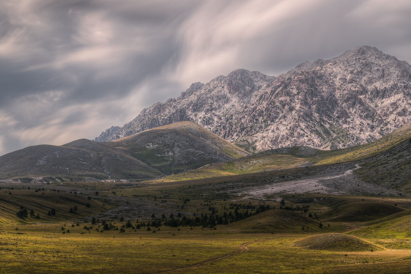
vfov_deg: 13.3
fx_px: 1176
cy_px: 91
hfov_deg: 19.6
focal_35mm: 103
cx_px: 324
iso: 100
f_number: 9
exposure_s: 80
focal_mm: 64
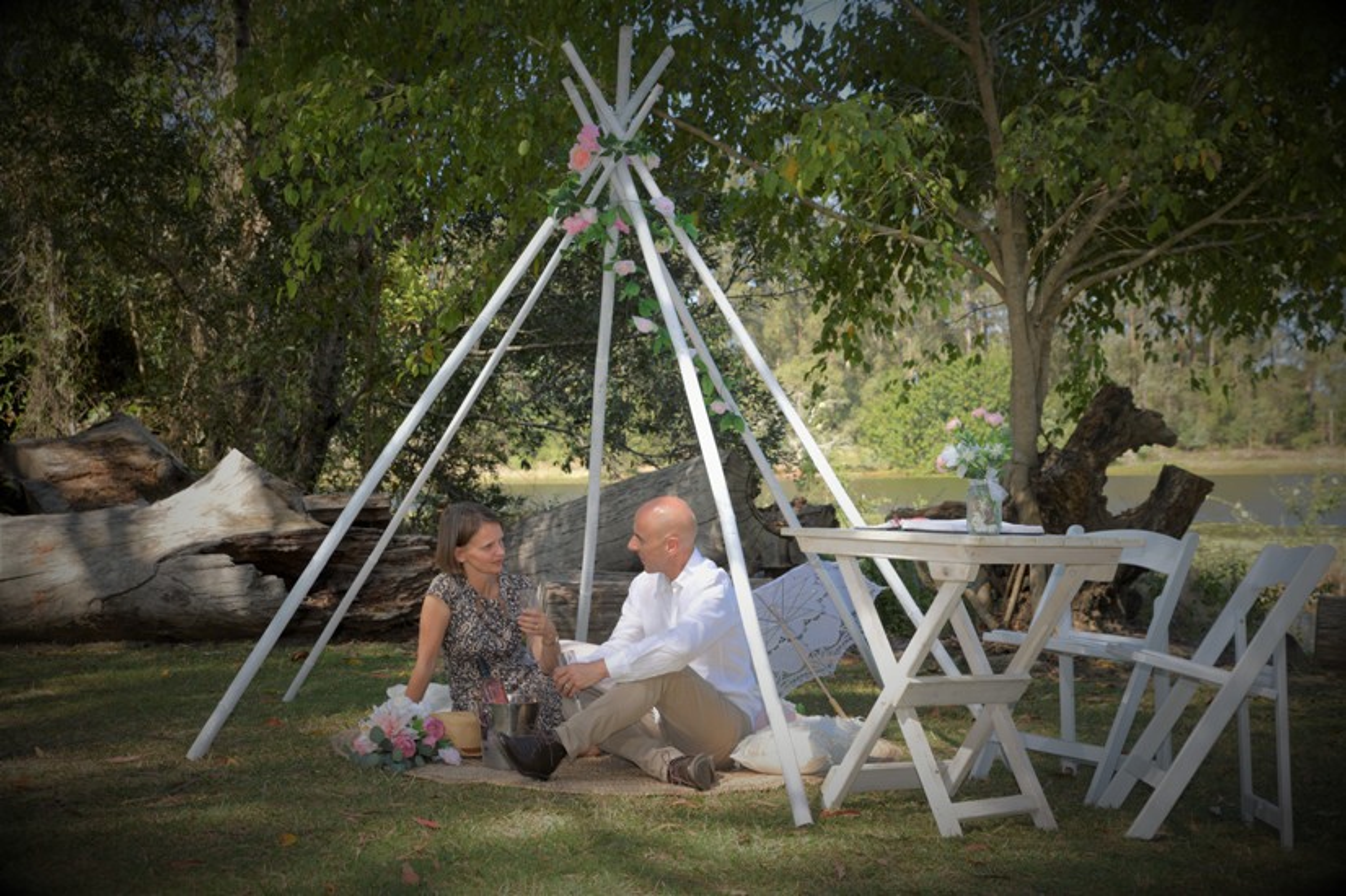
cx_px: 673
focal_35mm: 46
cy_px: 448
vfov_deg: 29.2
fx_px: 1719
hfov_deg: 42.8
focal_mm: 46
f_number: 6.3
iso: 64
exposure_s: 1/80
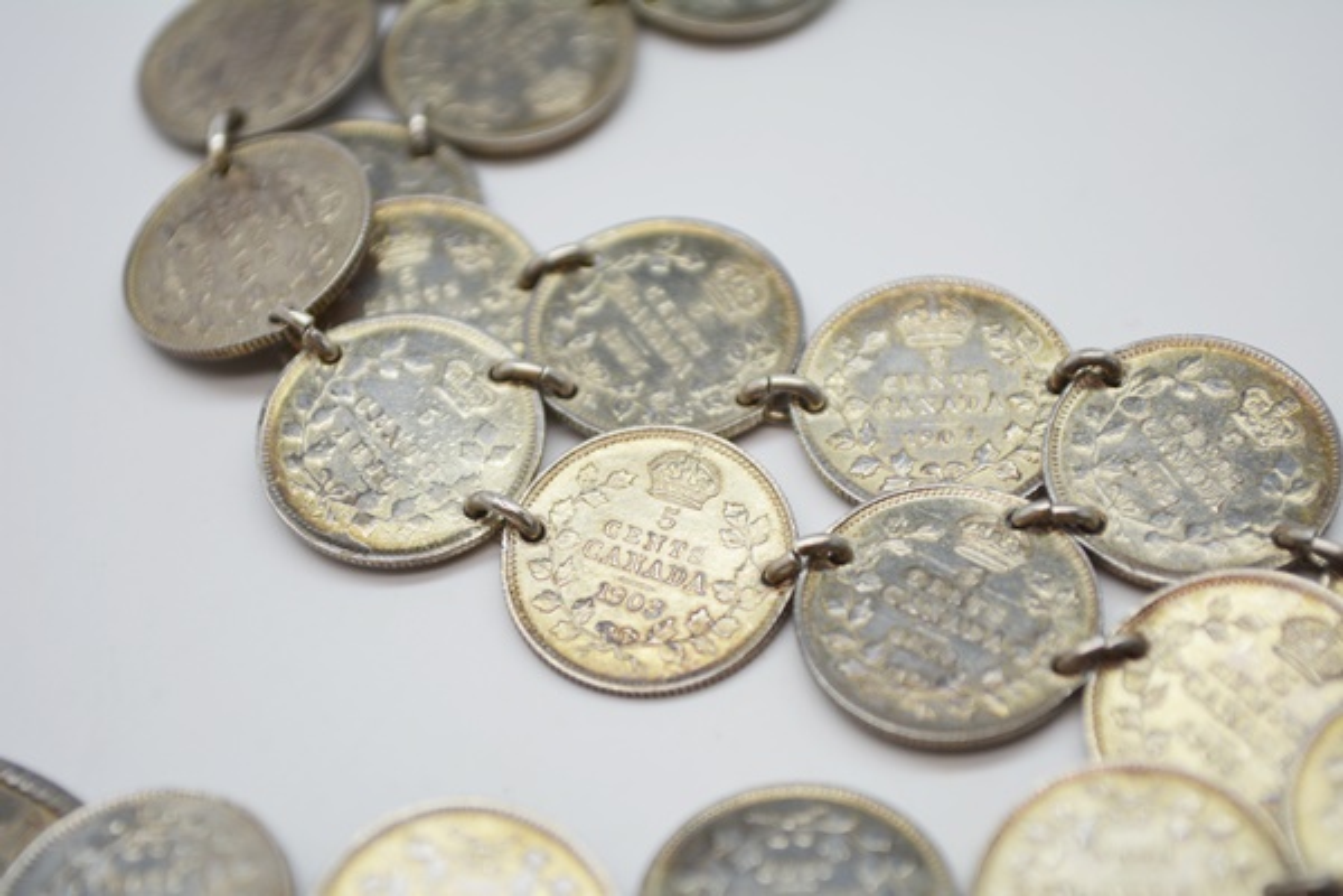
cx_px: 672
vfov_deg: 16.6
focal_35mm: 82
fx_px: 3077
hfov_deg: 24.6
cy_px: 448
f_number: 5.6
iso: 200
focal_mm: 55
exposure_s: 1/125
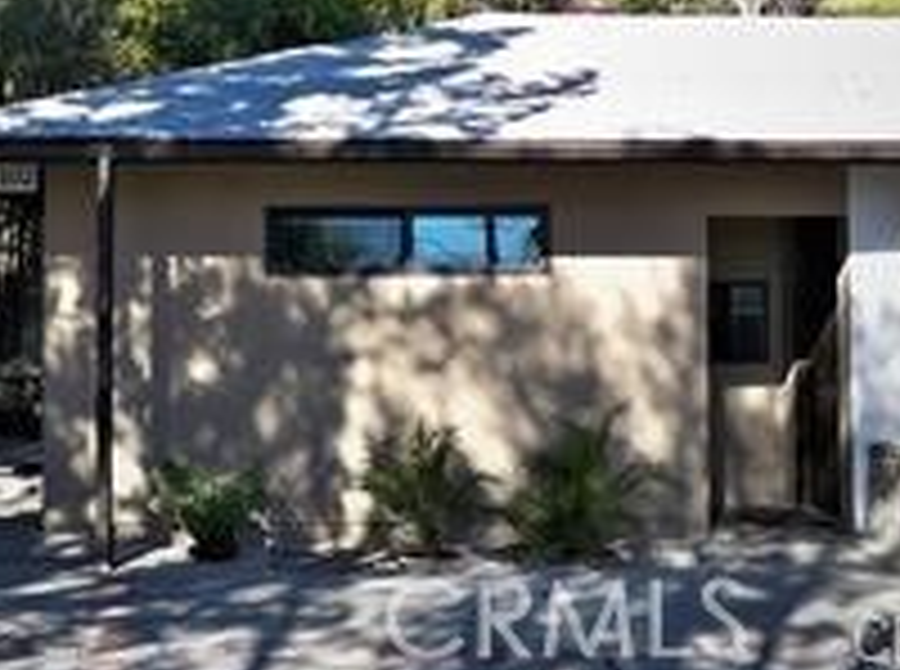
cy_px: 108
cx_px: 310
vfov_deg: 23.8
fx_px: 1556
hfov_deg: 32.0
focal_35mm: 60
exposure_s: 1/400
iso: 80
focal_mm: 6.3
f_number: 3.1
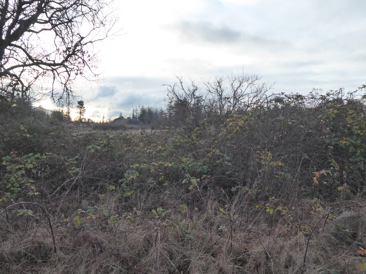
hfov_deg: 61.7
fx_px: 307
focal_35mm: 29
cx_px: 183
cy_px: 137
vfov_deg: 48.2
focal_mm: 5
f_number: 3.5
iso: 160
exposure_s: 1/200
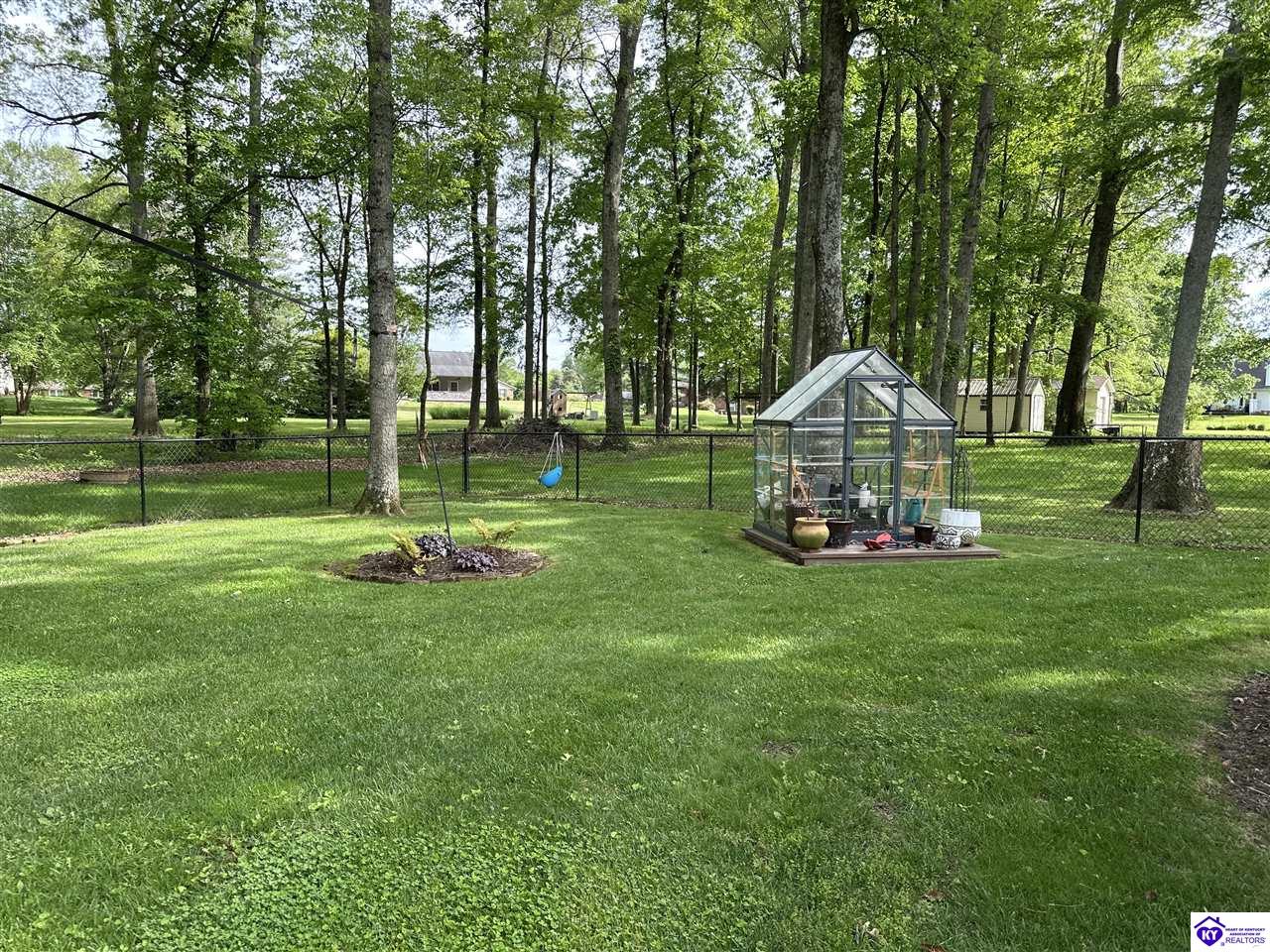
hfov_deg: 71.6
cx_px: 635
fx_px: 881
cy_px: 476
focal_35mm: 24
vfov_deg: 56.8
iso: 80
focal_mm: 6.86
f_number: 1.78
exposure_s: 1/694
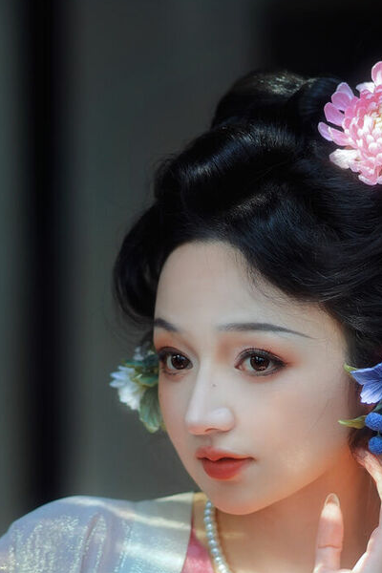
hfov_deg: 6.2
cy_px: 532
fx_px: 3549
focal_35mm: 223
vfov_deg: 9.2
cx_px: 231
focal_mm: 85
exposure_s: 1/200
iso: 160
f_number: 1.8
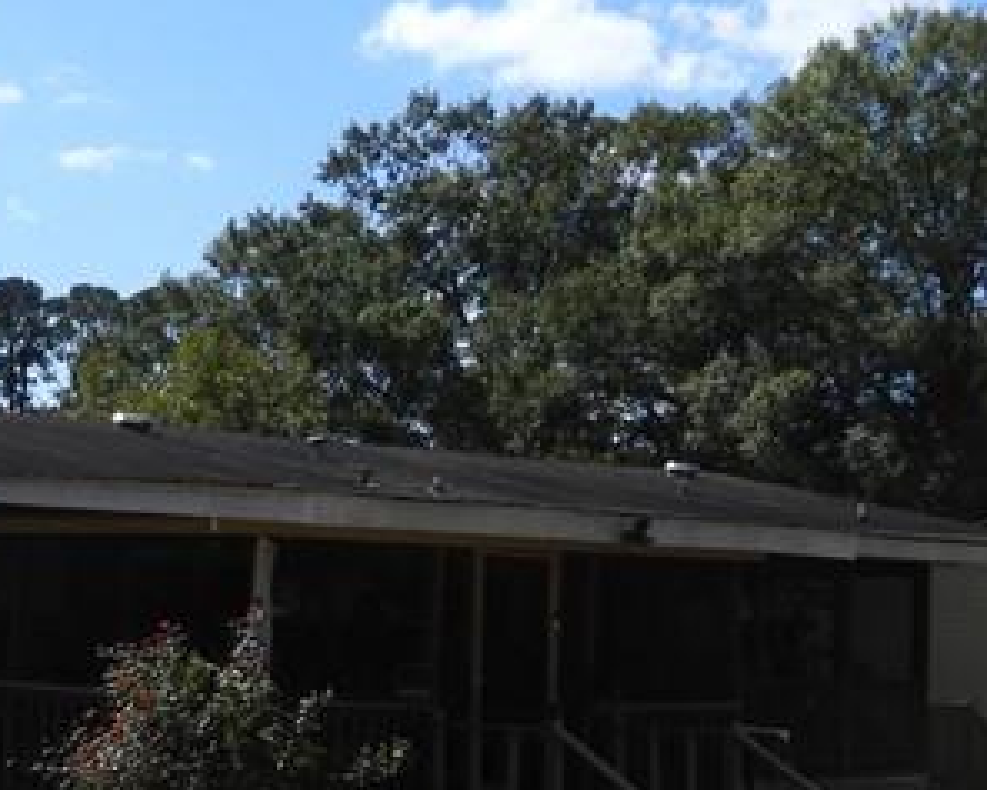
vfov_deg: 18.8
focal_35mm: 81
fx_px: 2367
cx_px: -47
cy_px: 583
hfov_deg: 22.5
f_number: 3.3
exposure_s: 1/1600
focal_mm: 4.3
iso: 100
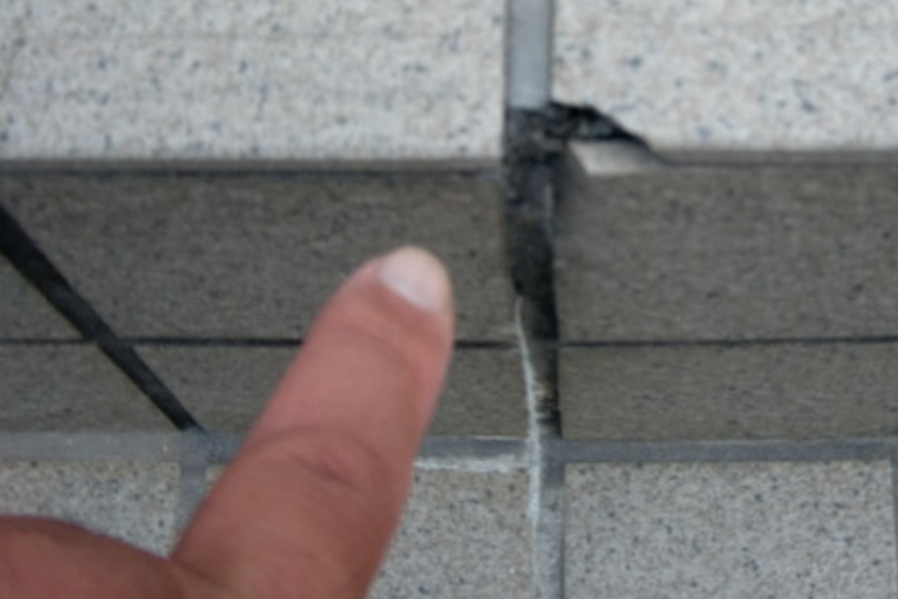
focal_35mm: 59
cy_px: 132
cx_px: 653
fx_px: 1472
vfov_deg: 22.7
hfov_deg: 33.4
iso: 64
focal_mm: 6.66
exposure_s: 1/200
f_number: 3.9
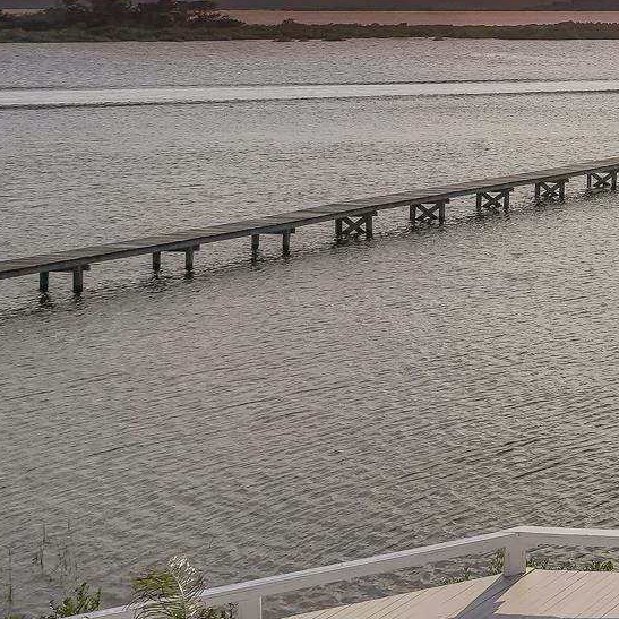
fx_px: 1335
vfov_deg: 24.9
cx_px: 1336
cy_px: 6
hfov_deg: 16.8
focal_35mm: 66
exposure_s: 1/250
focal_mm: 17
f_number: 16
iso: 100
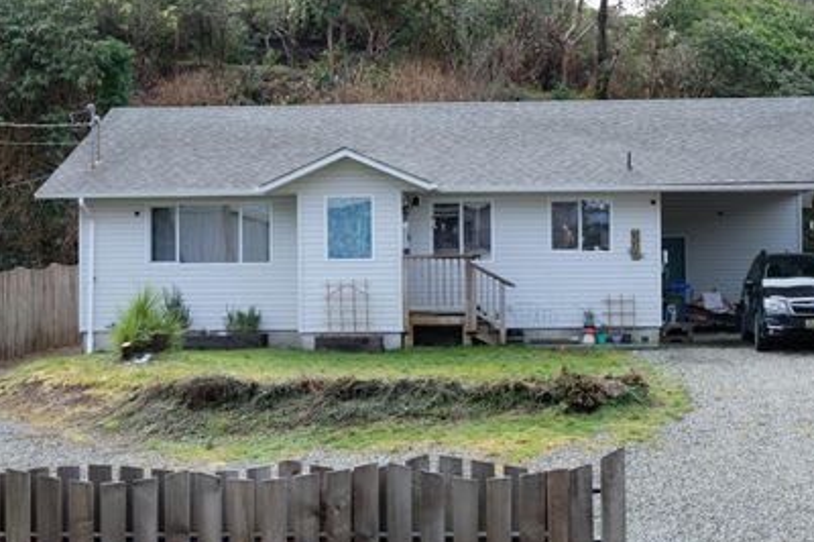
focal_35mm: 70
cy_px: 225
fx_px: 1581
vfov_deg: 19.4
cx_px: 474
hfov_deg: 28.8
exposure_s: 1/300
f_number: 5.3
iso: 400
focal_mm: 37.1
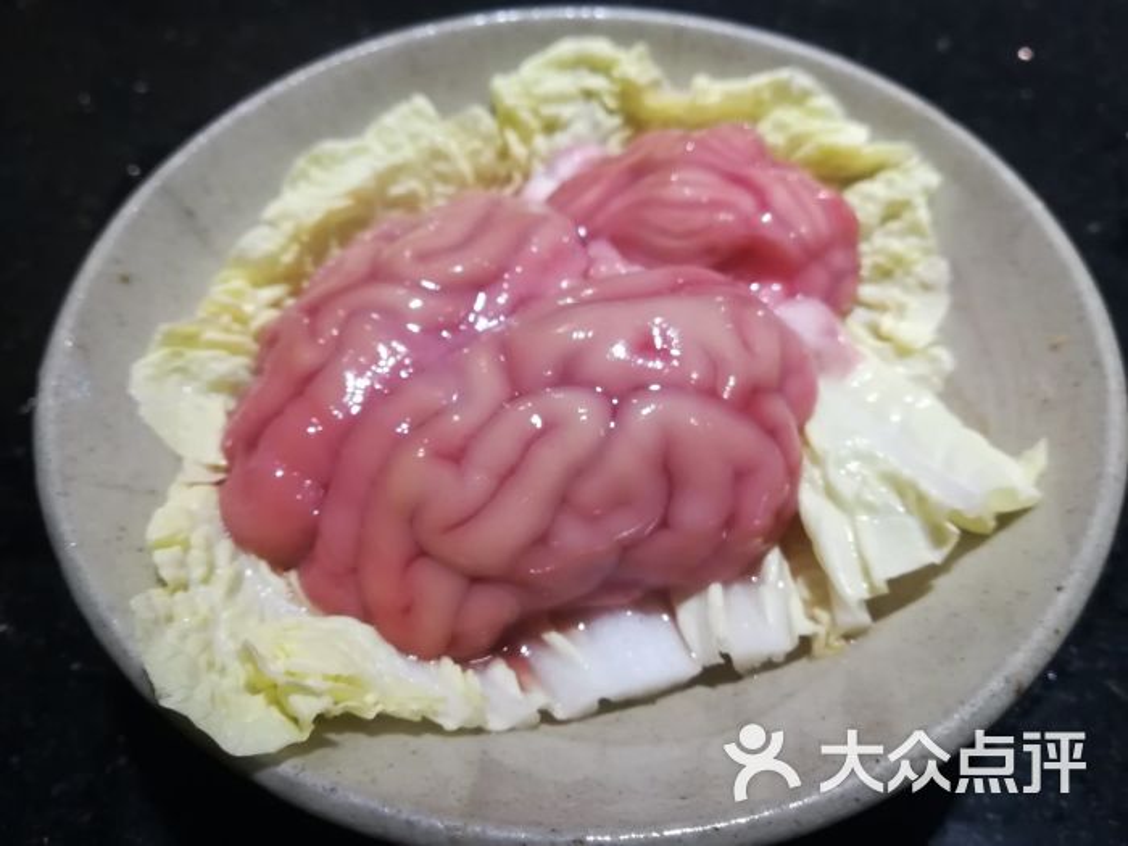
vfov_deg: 53.1
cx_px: 564
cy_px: 423
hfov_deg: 67.3
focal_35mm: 26
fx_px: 847
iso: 320
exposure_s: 1/33.3
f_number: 2.2
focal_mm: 3.83
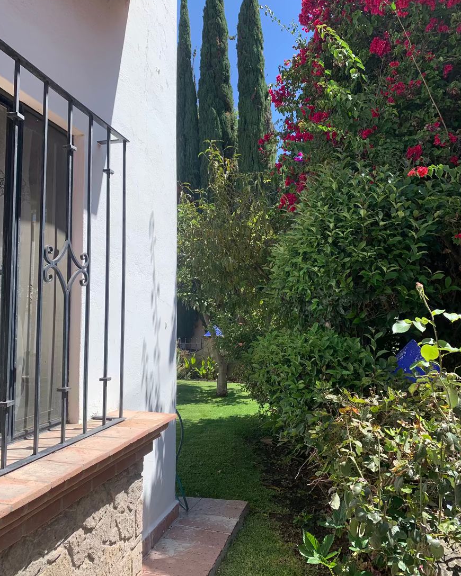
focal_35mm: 28
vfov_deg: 62.2
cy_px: 276
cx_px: 226
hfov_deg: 51.5
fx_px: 478
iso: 25
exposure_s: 1/1718
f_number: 1.8
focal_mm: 4.25
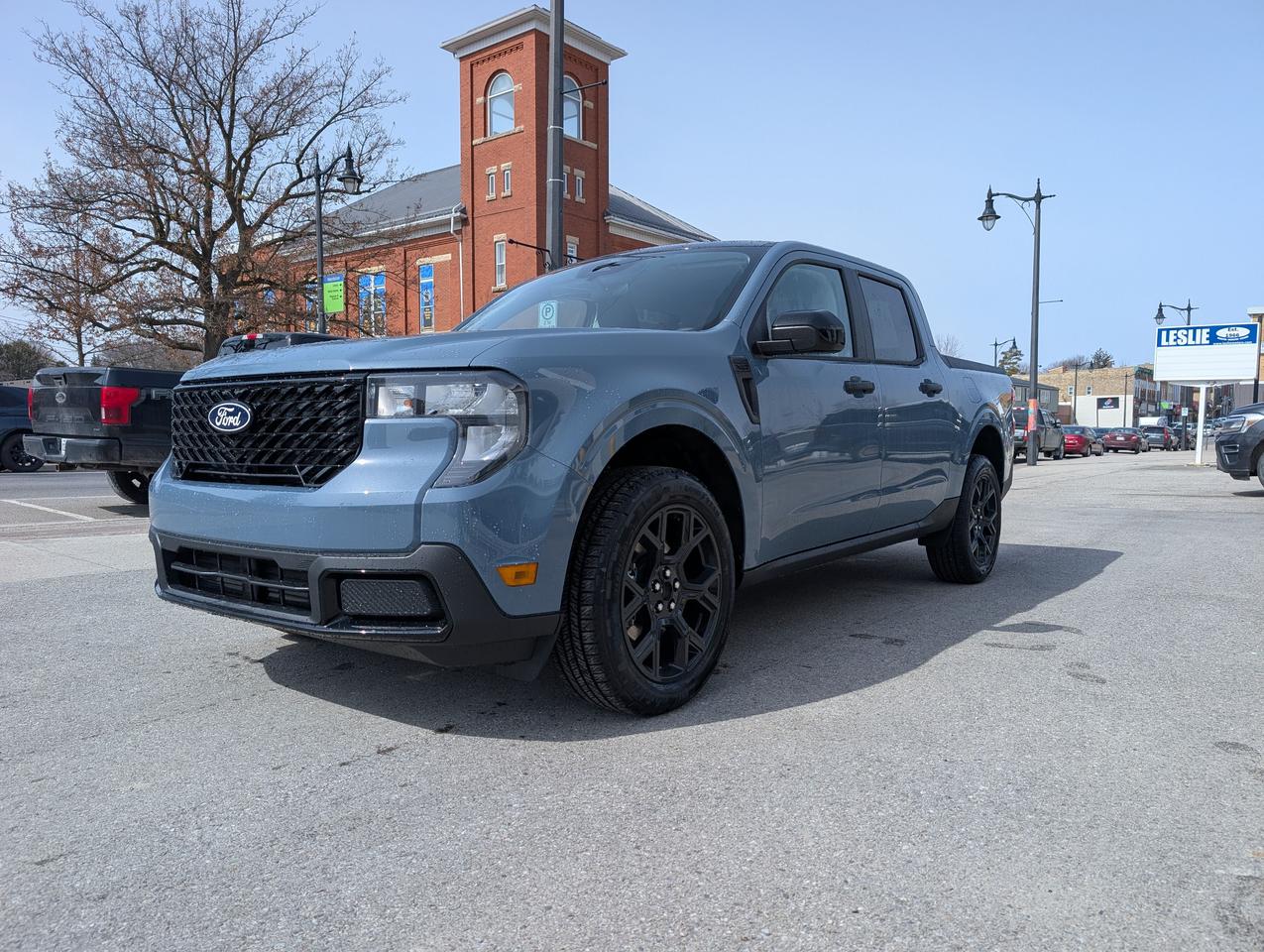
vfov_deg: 56.9
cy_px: 476
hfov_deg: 71.5
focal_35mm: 24
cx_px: 632
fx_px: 878
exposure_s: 1/986
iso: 21
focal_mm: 6.9
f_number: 1.68
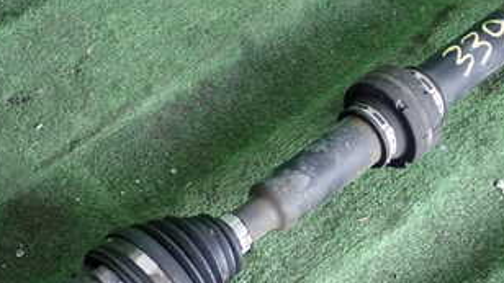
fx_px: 1416
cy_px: 167
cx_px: 337
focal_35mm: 106
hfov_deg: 20.1
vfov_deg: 11.4
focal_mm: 9.01
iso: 640
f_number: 3.2
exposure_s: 1/125
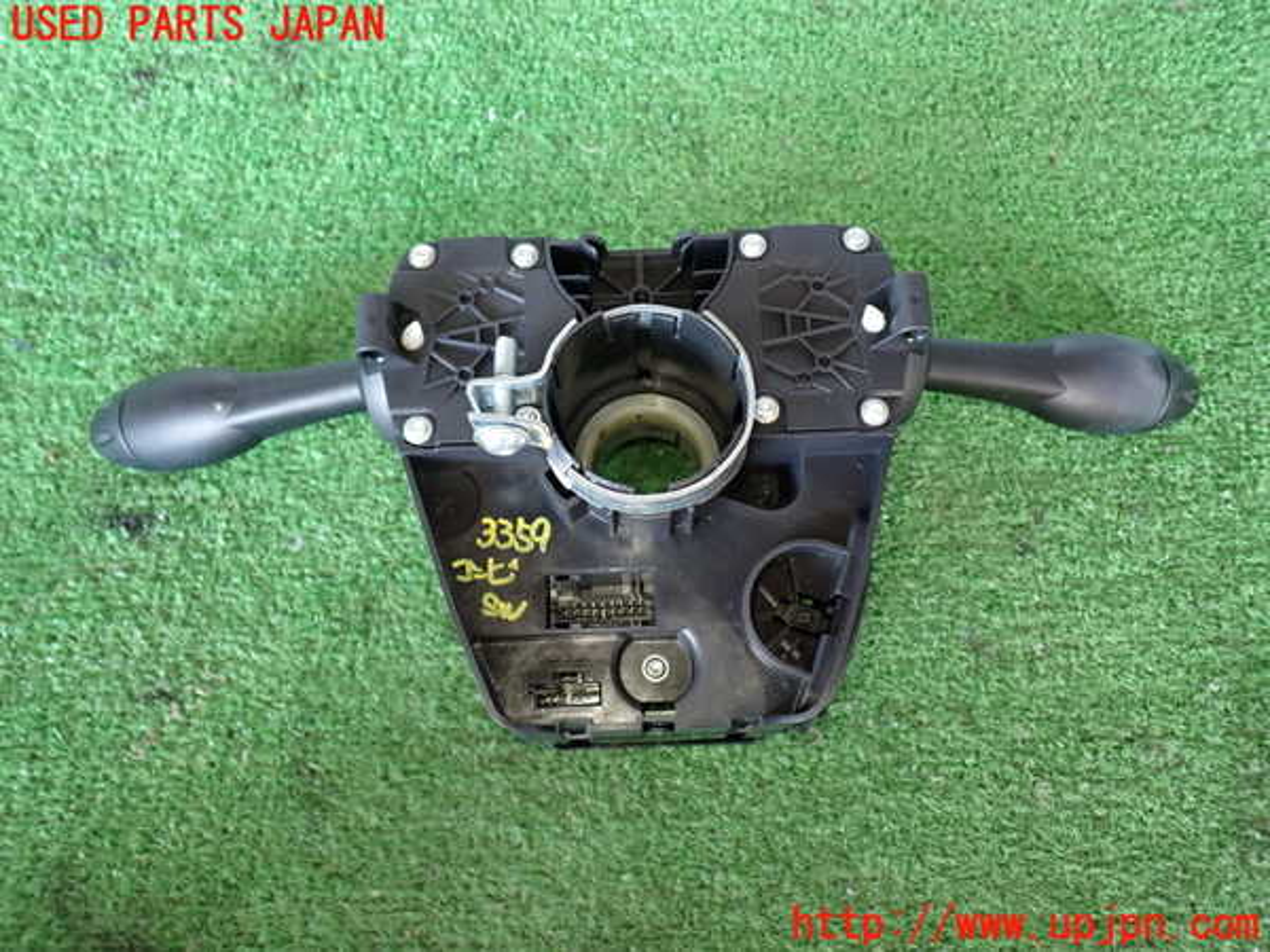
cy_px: 476
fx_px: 1101
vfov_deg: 46.8
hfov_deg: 60.0
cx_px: 635
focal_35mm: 30
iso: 200
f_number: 2.3
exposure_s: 1/30
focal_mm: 5.4
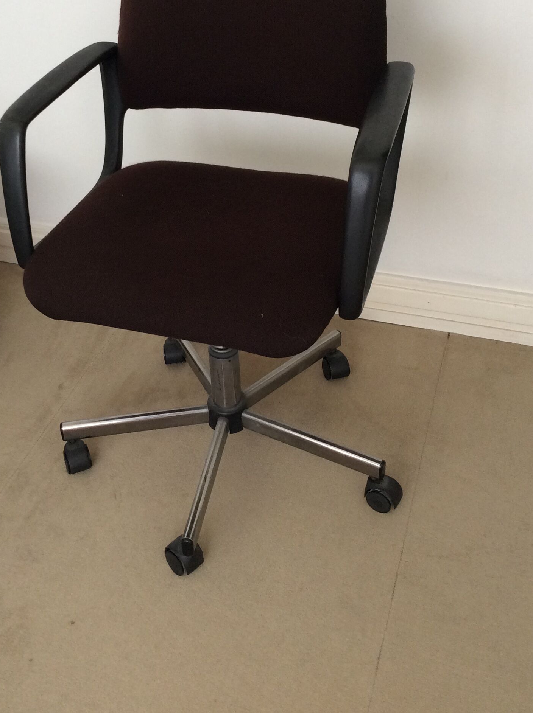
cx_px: 234
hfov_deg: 32.8
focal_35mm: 44
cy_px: 236
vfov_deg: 42.4
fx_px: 906
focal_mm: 3.3
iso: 64
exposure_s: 1/25
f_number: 2.4
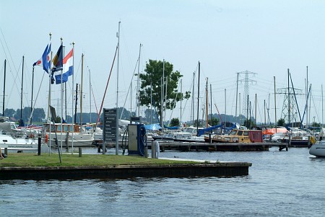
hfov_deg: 17.5
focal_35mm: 117
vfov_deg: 11.7
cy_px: 108
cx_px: 162
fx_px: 1057
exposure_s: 1/1000
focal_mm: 78
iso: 400
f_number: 9.5
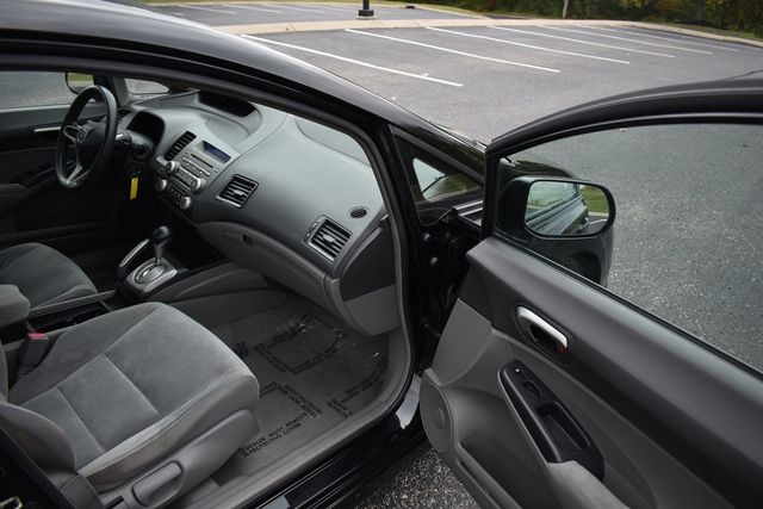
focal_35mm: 27
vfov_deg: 48.0
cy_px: 254
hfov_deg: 67.4
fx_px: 572
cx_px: 382
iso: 500
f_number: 3.5
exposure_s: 1/250
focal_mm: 18
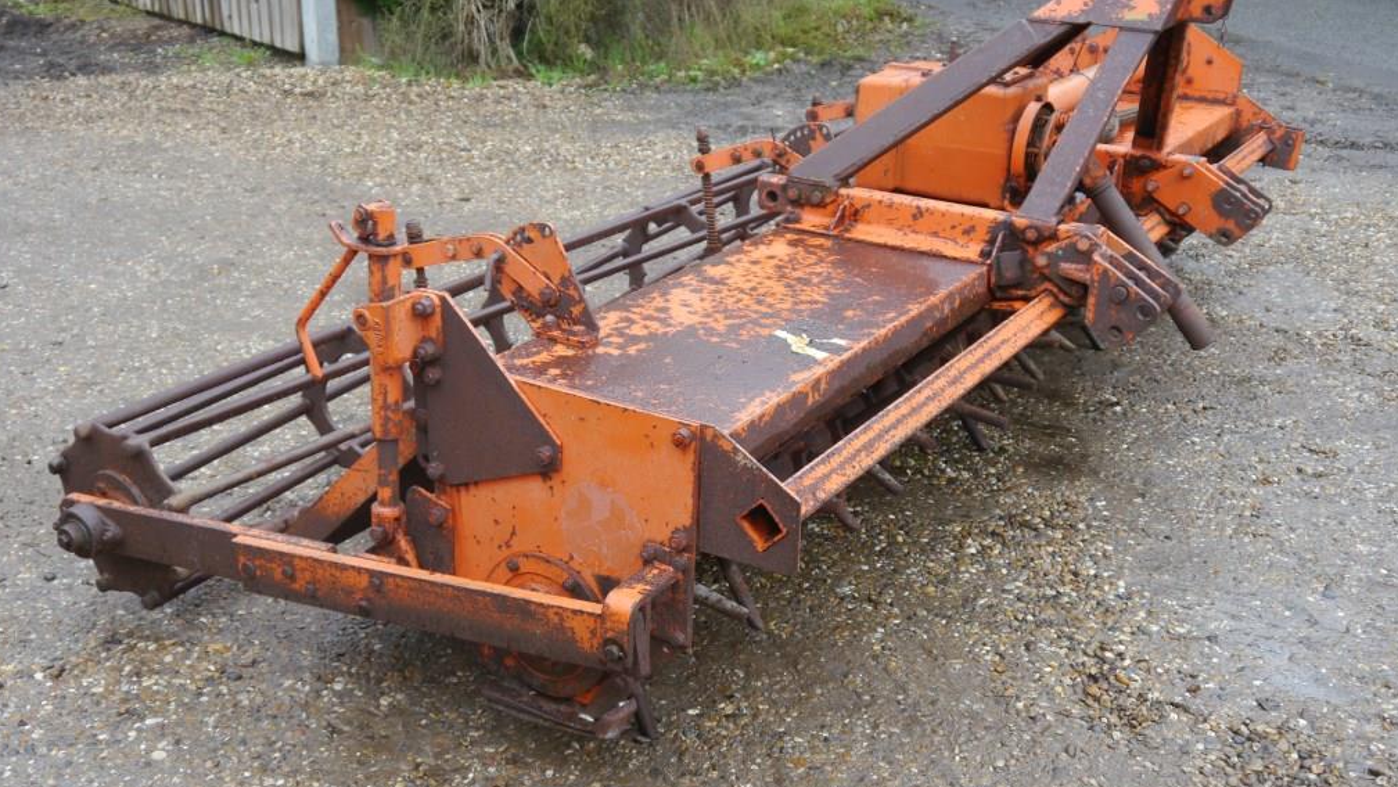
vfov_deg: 28.4
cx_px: 696
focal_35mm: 42
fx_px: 1557
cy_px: 375
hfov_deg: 48.3
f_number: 4.2
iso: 200
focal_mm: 19
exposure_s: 1/60
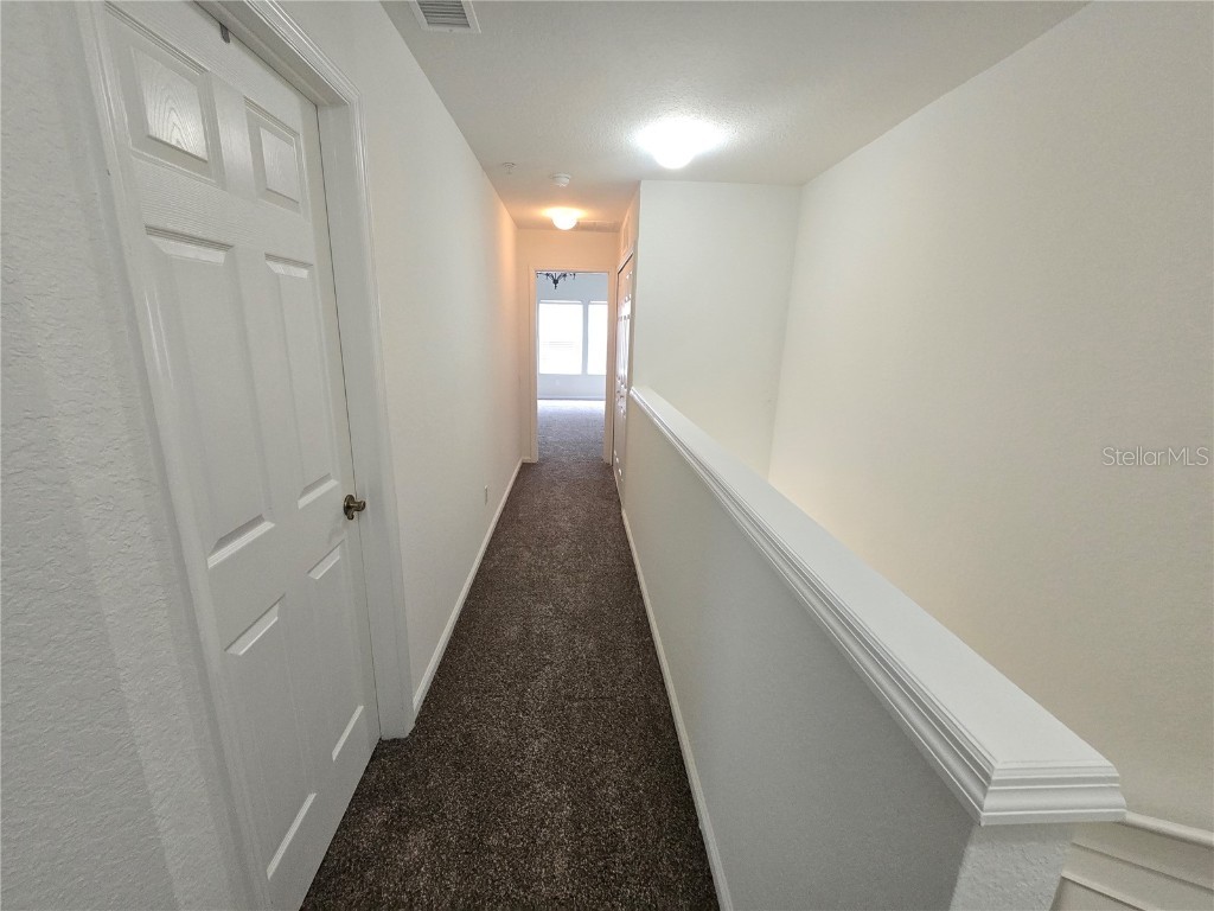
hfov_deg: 106.2
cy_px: 456
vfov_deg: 89.9
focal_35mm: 13
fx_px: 456
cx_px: 607
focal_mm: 2.2
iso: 400
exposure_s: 1/53
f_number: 2.2
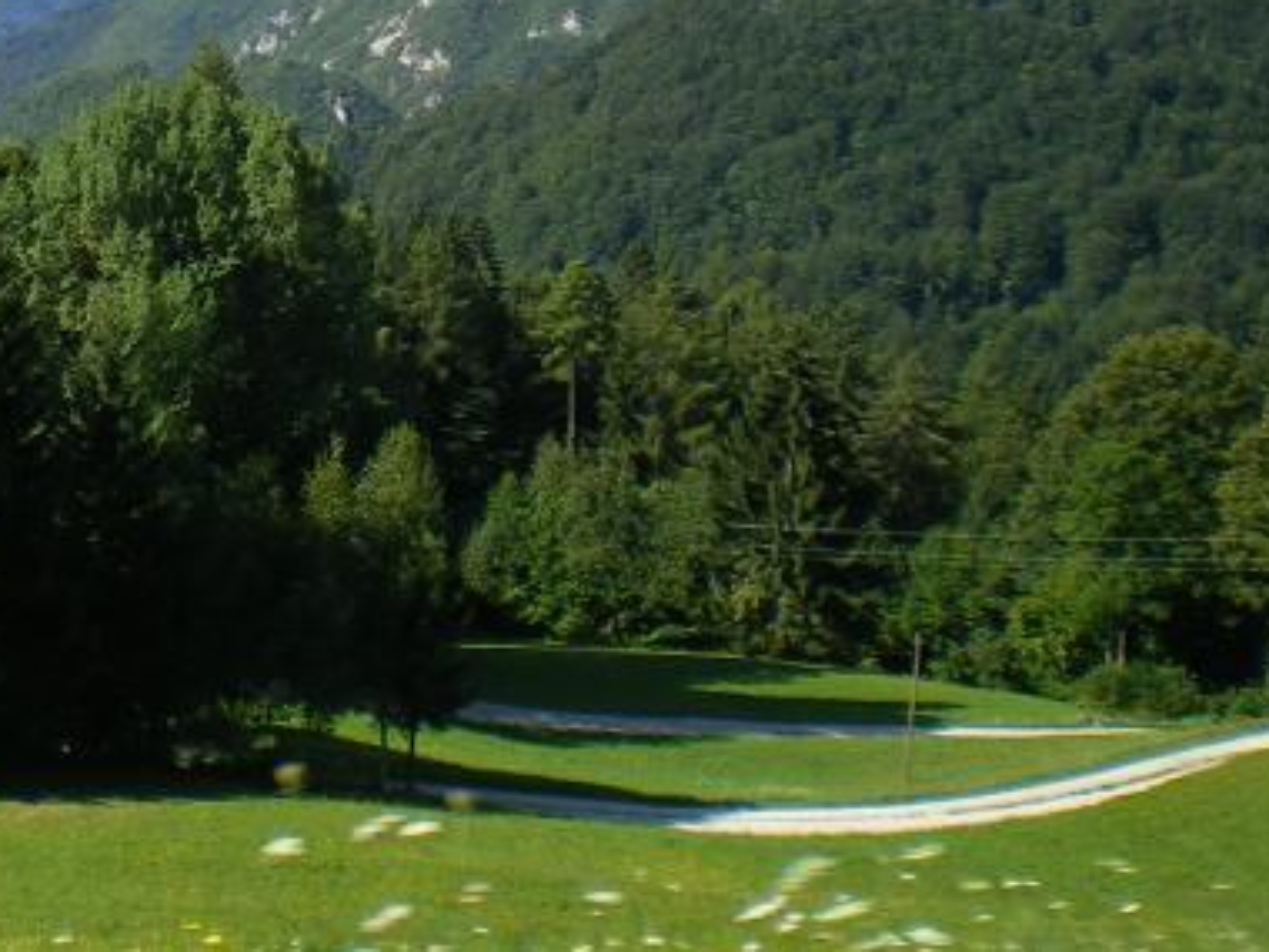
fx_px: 2639
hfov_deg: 26.0
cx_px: 87
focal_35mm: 72
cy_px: 57
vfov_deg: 20.0
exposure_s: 1/250
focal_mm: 6.3
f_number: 4.6
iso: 64
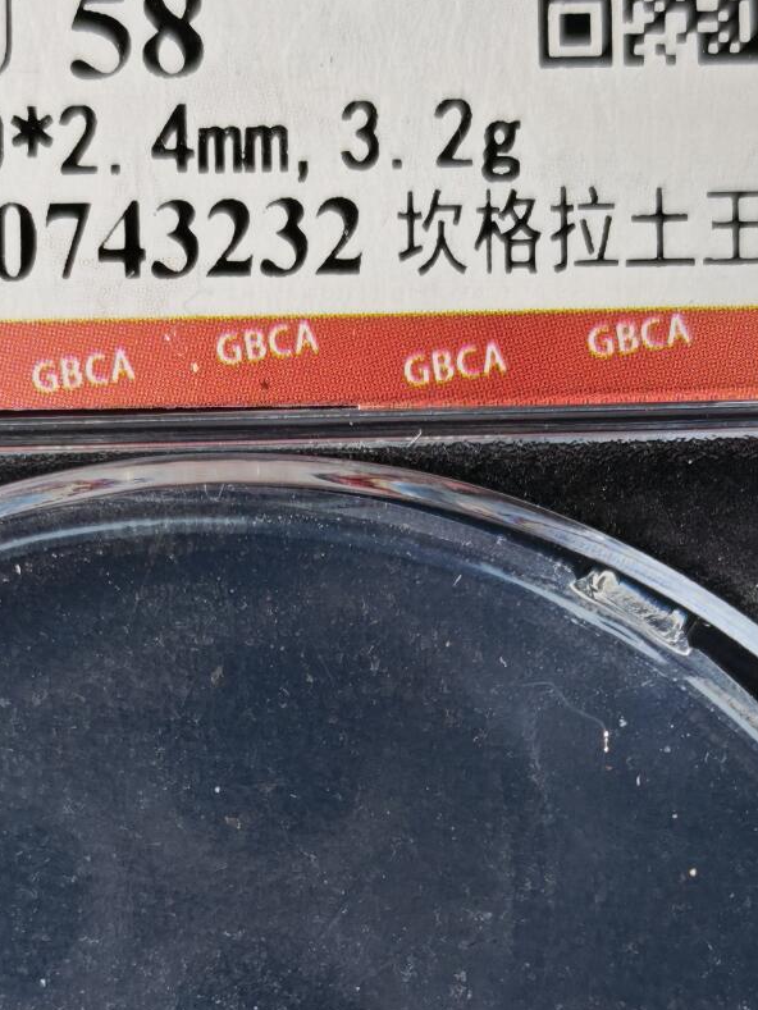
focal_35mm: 114
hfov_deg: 13.0
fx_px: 3328
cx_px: 220
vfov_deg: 17.1
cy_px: 815
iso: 50
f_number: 1.63
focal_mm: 5.85
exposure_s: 1/226
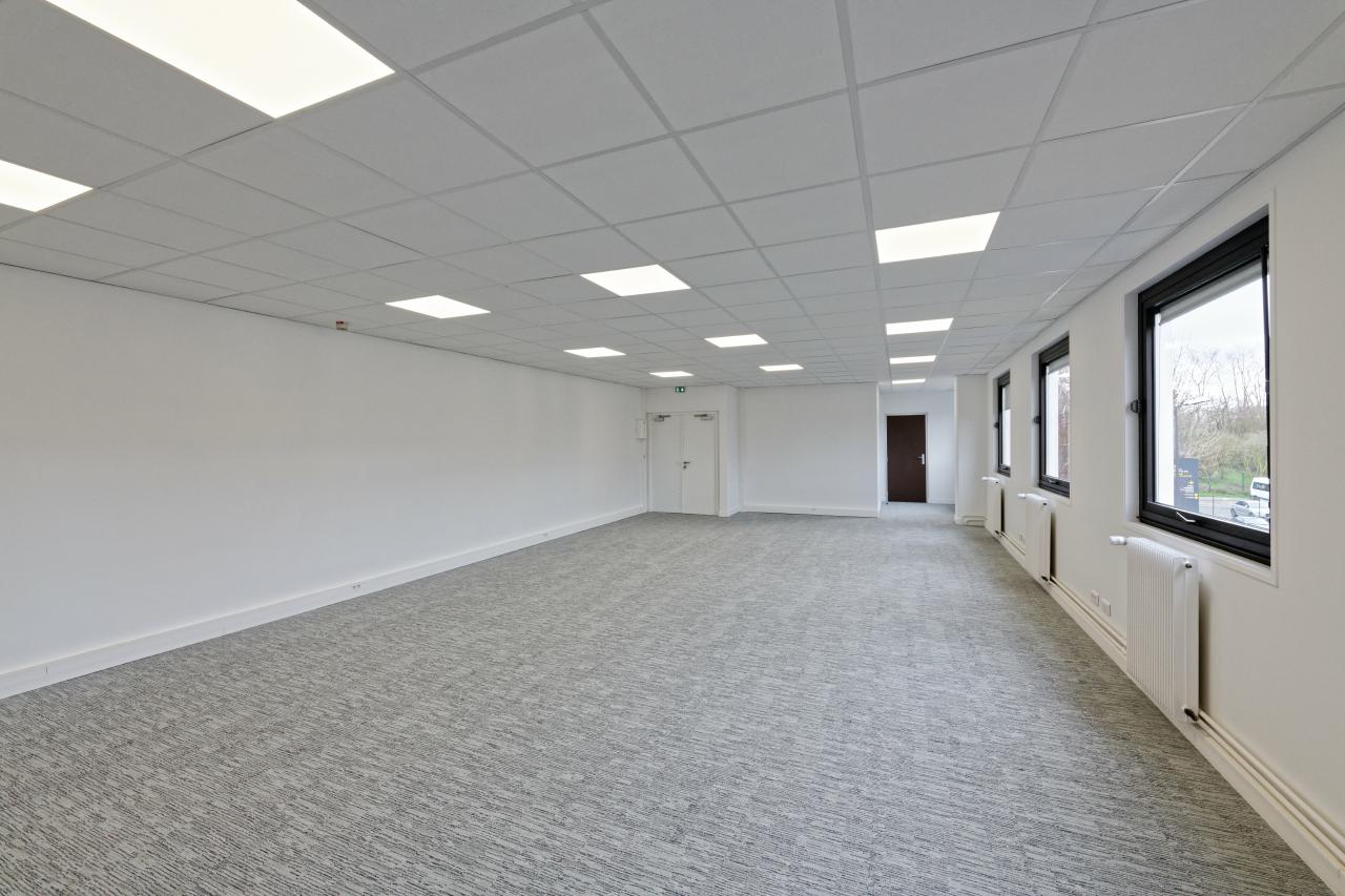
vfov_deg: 81.2
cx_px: 672
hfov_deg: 104.3
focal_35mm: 14
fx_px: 523
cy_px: 448
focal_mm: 14
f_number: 9
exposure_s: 1/50
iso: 400
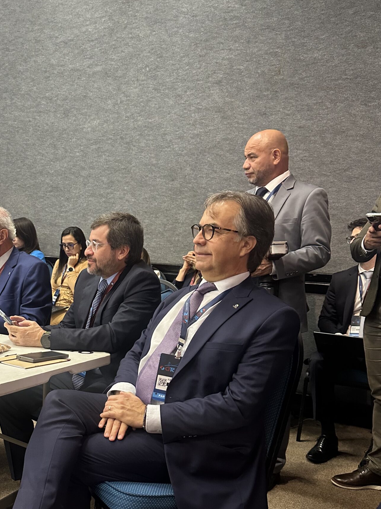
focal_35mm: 36
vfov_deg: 50.7
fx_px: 528
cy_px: 328
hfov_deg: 38.7
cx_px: 99
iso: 500
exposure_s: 1/60
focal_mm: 6.86
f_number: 1.78
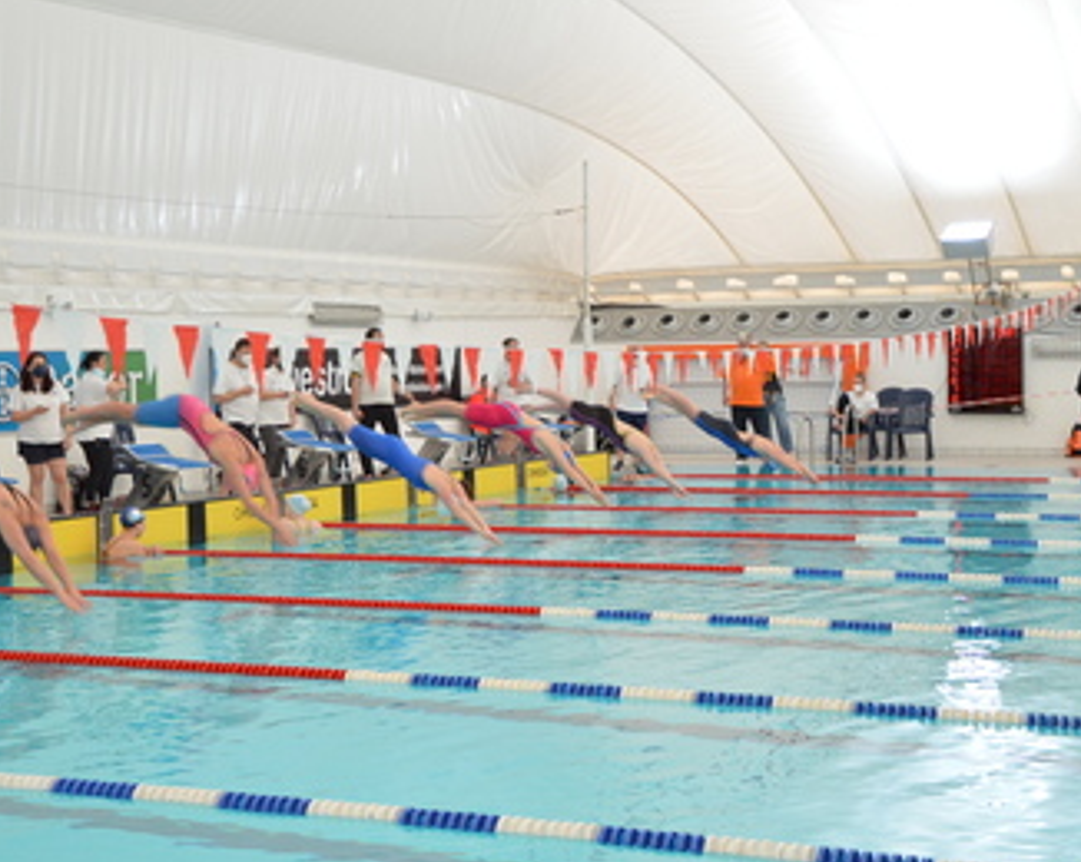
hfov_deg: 29.6
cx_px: 487
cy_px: 338
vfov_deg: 23.8
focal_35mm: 64
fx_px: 2045
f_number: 5
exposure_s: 1/100
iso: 400
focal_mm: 30
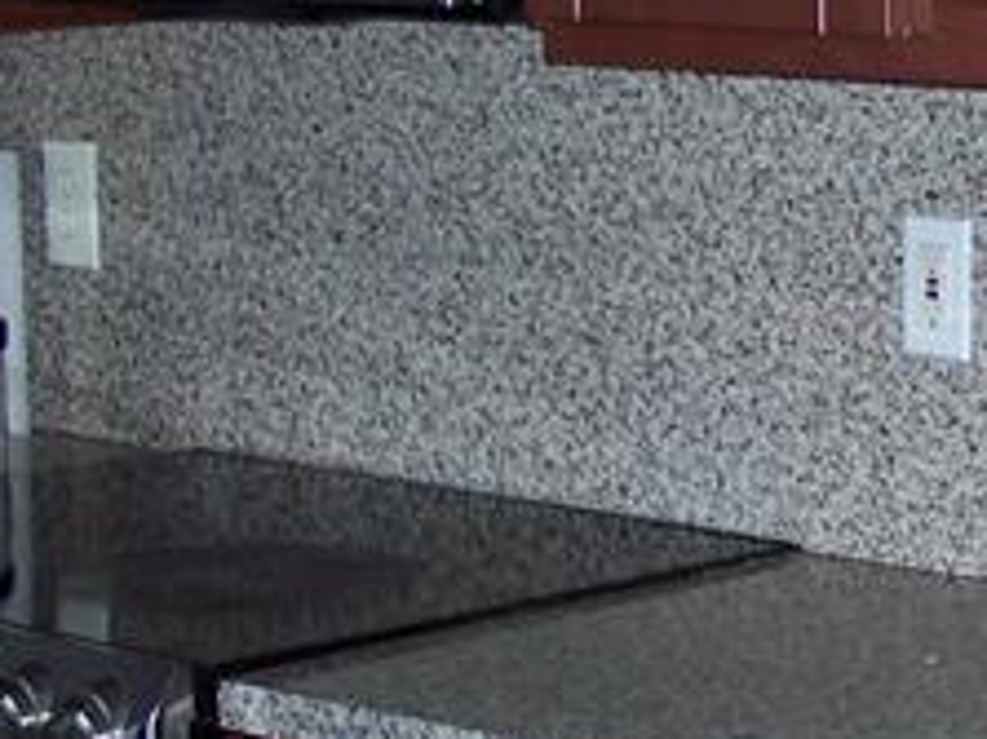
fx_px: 3990
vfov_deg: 10.6
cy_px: 146
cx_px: 1129
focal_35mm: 140
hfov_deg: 13.8
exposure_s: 1/60
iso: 100
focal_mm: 8
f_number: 2.8
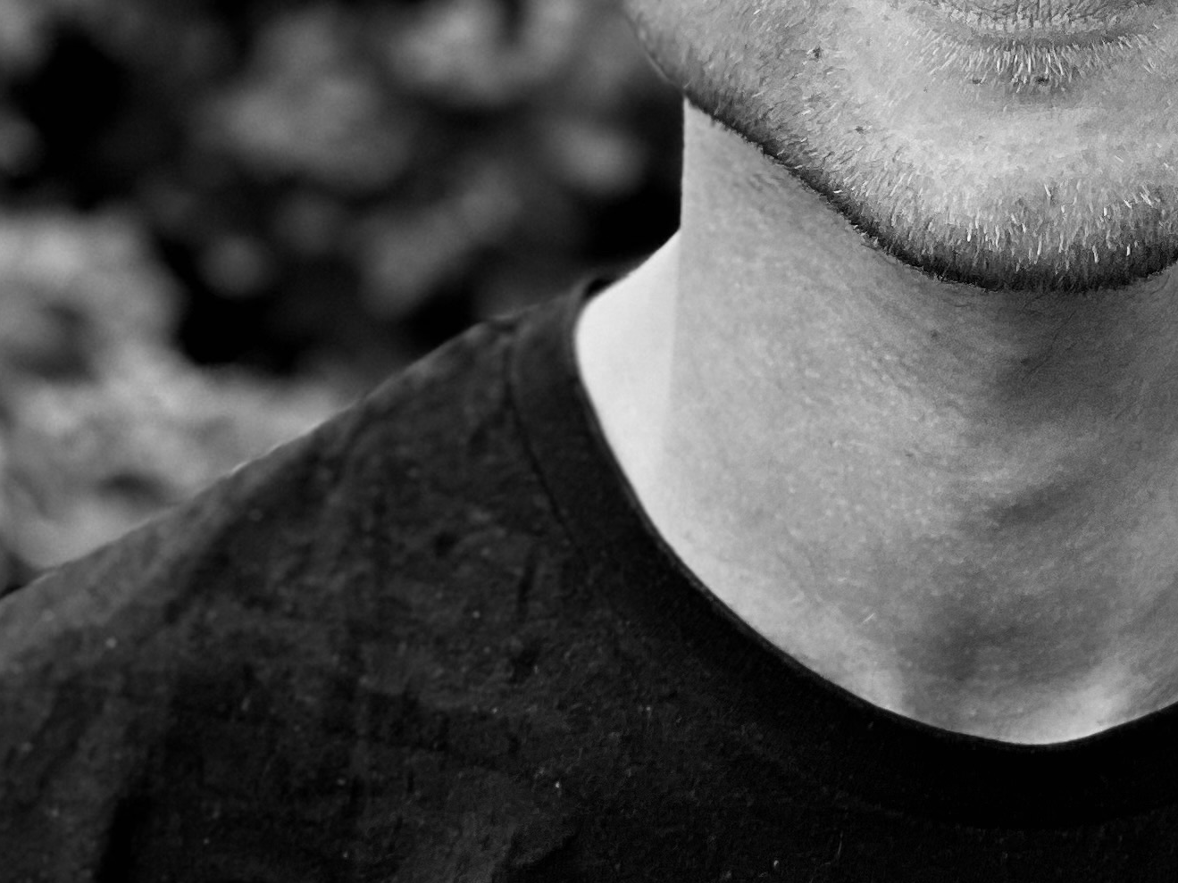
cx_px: 816
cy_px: -243
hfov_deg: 12.4
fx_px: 5410
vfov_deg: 9.2
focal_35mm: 159
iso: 80
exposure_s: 1/122
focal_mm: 6
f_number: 2
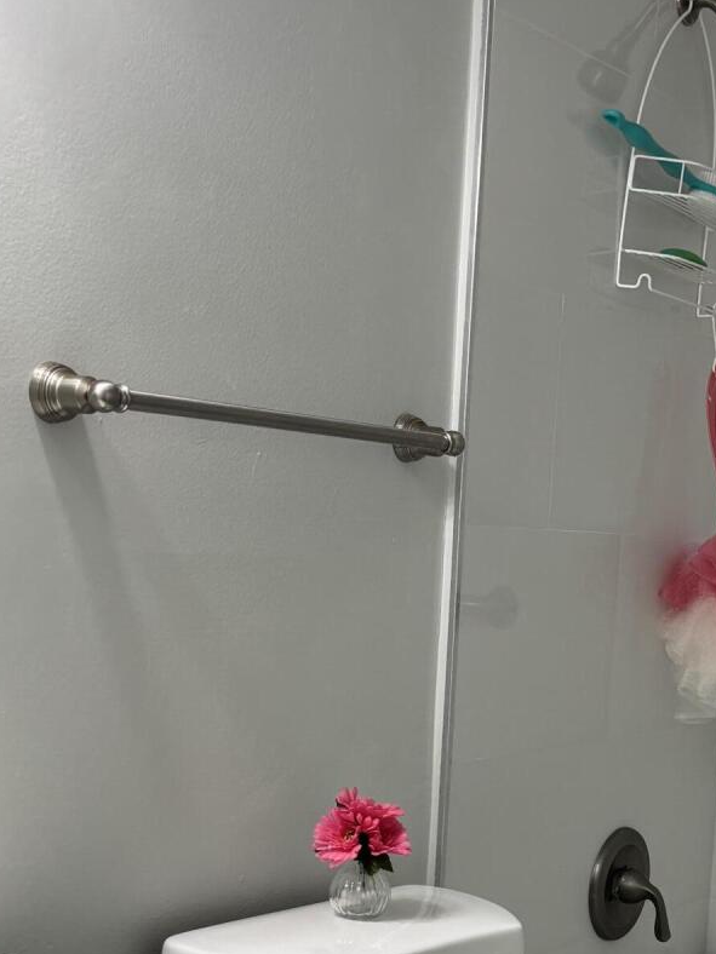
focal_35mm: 66
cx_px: 661
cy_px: 835
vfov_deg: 28.4
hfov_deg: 21.7
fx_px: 1820
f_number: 1.6
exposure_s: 1/120
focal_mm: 5.96
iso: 80
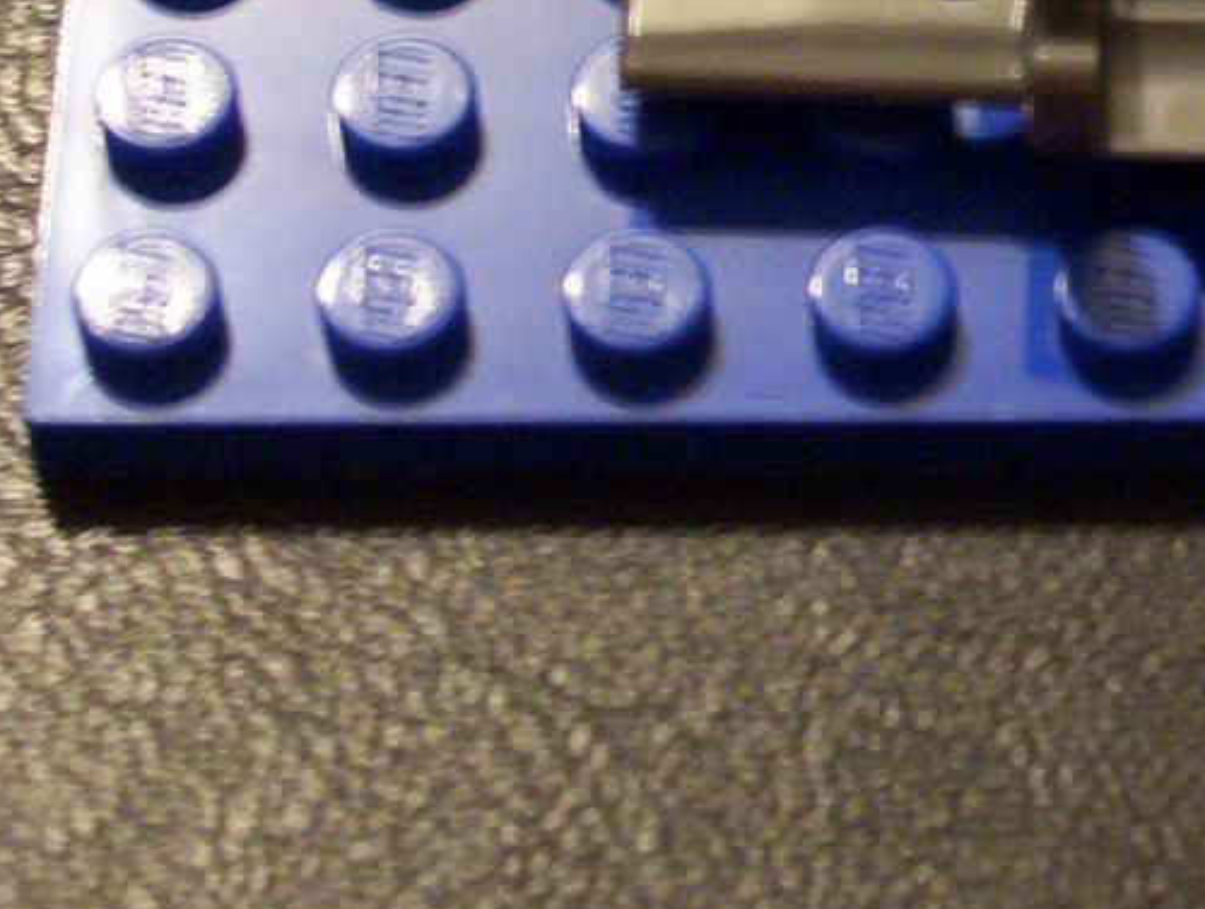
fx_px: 6452
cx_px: 1176
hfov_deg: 10.6
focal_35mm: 185
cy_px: -63
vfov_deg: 8.0
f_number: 3.62
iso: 200
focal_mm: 10.76
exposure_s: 1/8
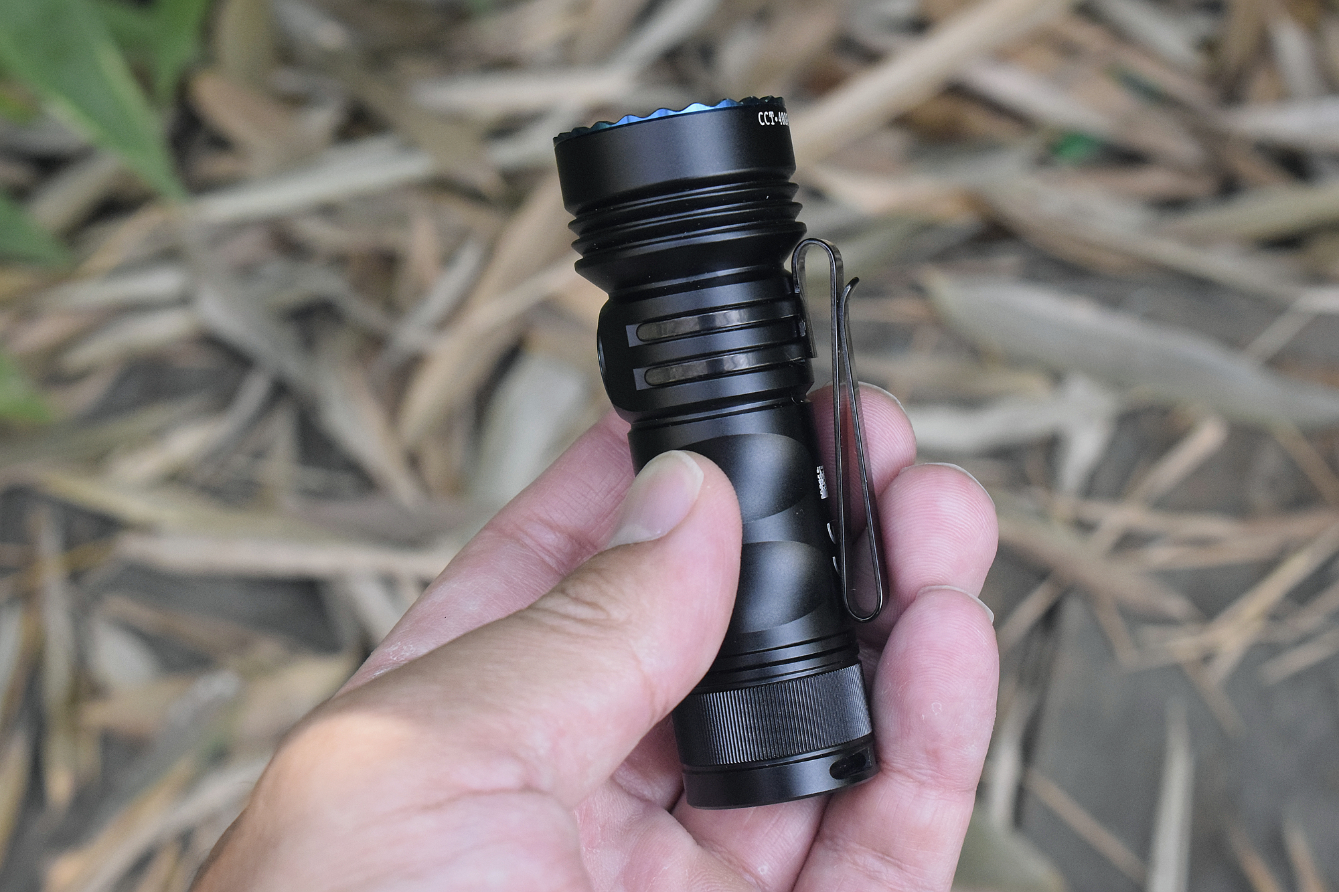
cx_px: 670
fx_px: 3068
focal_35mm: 82
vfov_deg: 16.6
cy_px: 446
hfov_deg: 24.6
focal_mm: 55
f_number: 10
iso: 3200
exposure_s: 1/400
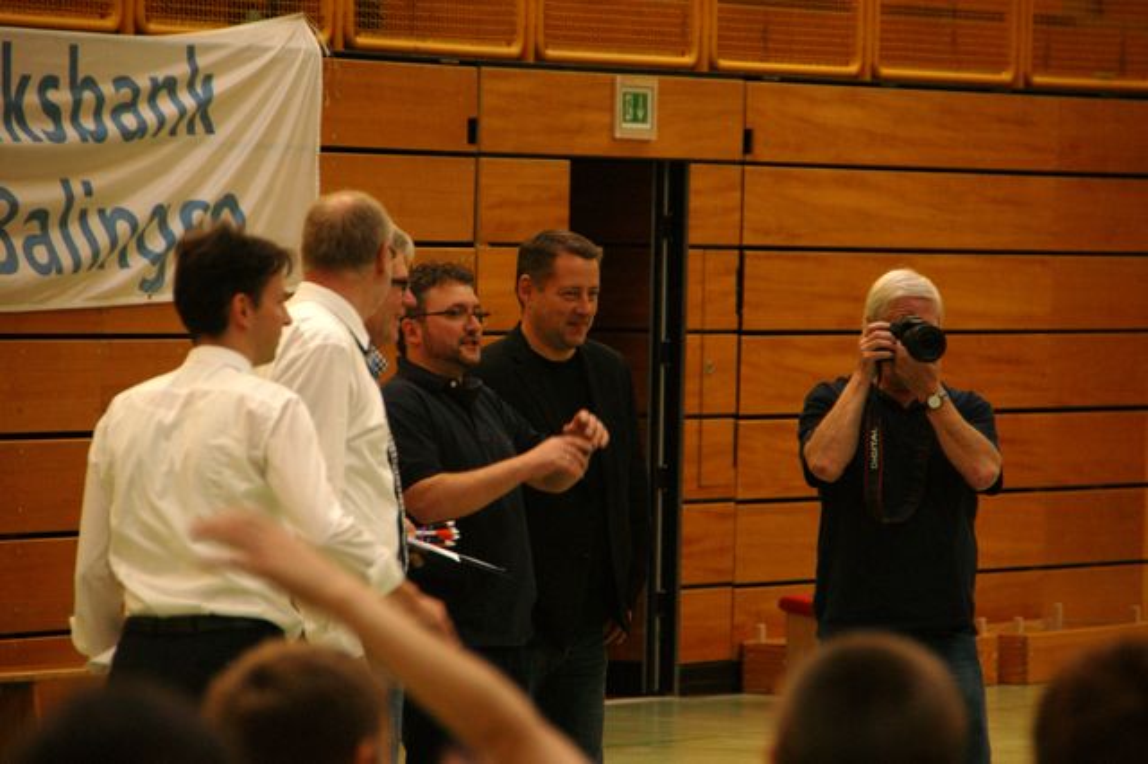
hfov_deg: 7.6
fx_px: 8605
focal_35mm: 270
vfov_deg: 5.1
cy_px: 382
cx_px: 574
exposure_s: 1/125
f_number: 6.3
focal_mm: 180
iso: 400
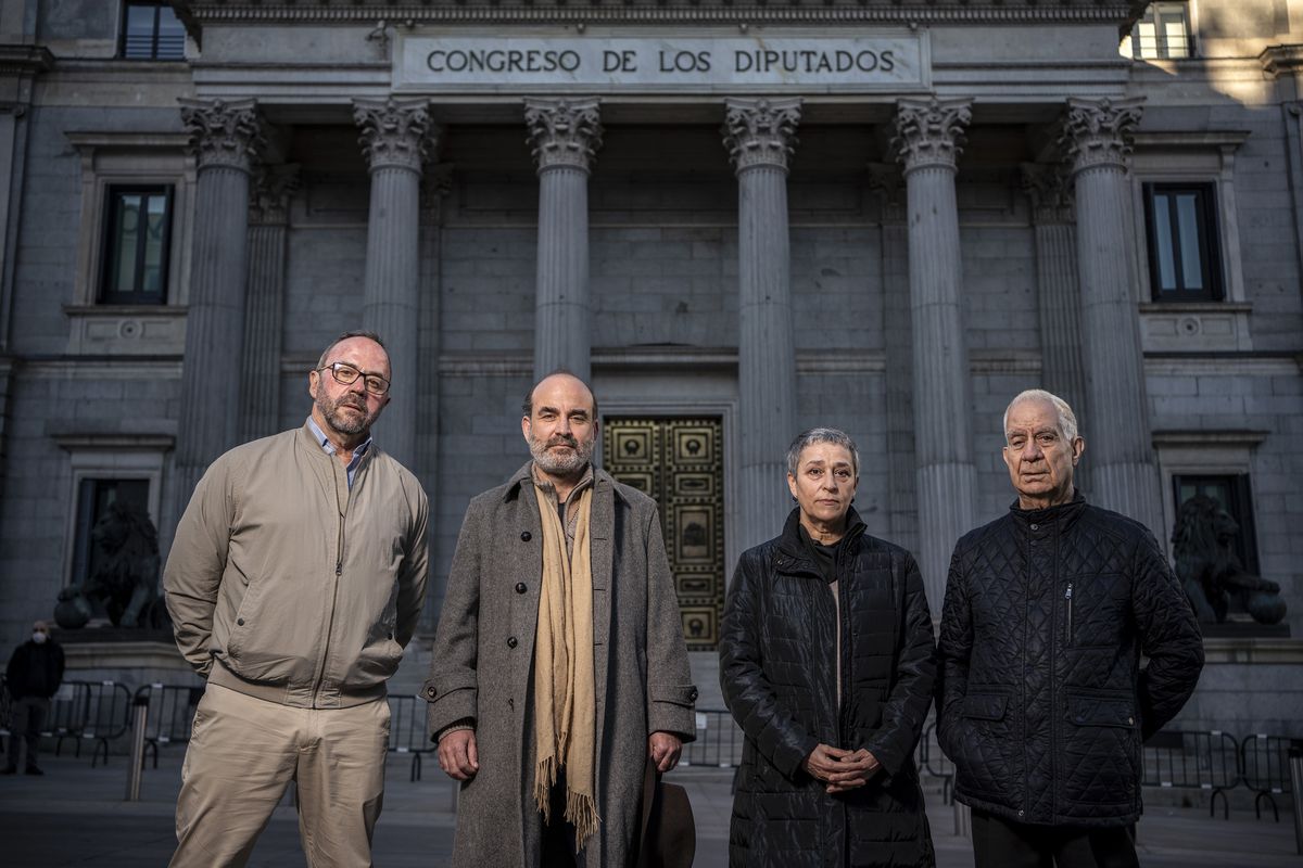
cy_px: 434
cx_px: 652
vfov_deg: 37.9
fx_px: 1267
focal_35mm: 35
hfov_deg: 54.4
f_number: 3.5
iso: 100
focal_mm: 35
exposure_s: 1/250
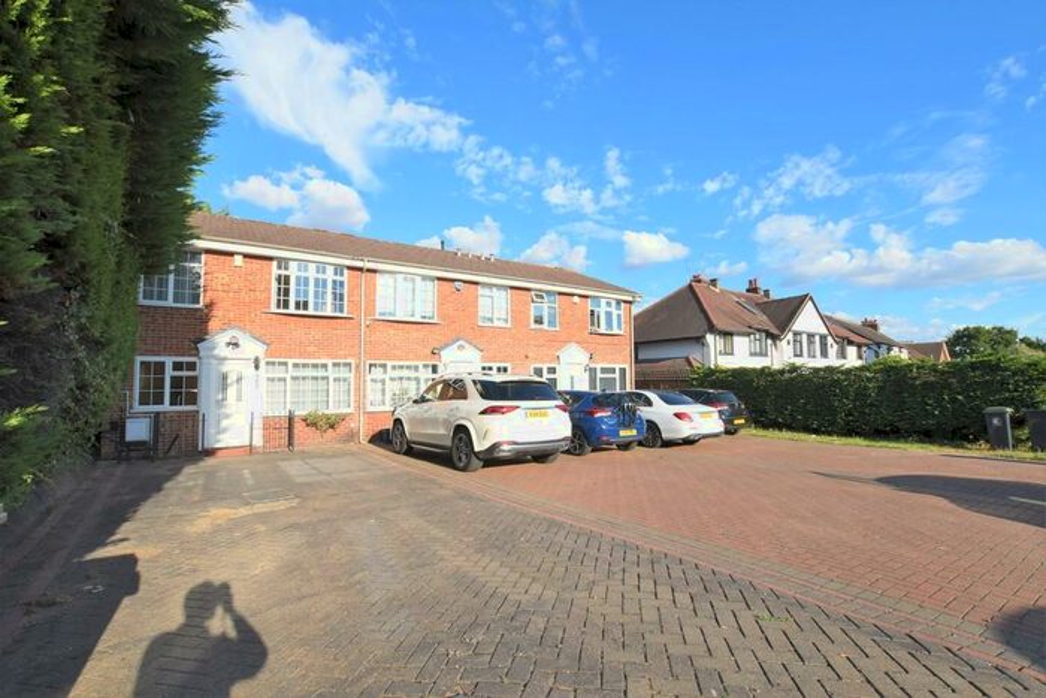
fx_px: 436
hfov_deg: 100.4
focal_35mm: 15
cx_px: 523
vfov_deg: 77.4
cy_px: 349
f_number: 8
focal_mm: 10
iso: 180
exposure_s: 1/250
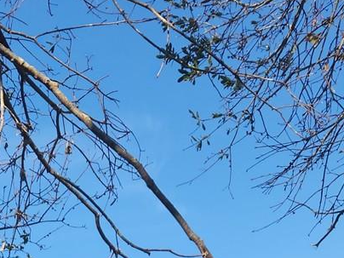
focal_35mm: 91
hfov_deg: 20.8
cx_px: -3
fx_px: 904
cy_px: 451
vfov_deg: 14.5
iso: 20
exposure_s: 1/1182
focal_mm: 5.4
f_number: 1.8
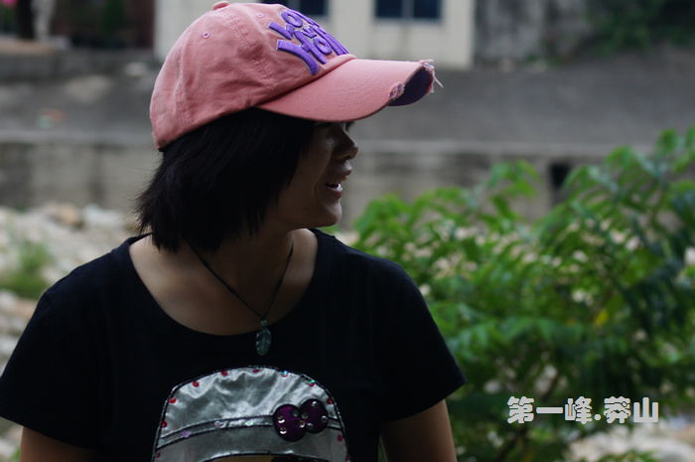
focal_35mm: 150
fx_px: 2892
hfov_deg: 13.7
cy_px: 231
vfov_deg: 9.1
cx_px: 348
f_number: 6.3
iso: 400
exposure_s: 1/100
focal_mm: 100
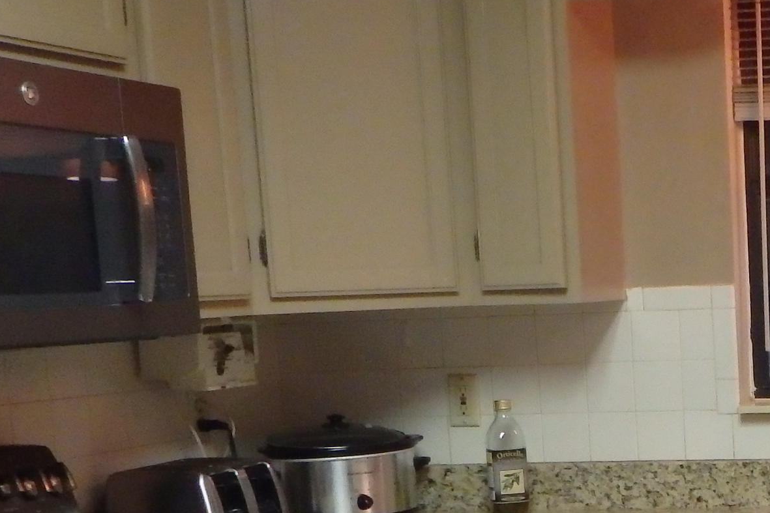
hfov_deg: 25.2
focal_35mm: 74
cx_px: 867
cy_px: 579
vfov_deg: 17.7
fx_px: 1582
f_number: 3.9
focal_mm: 5
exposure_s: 1/20
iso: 800
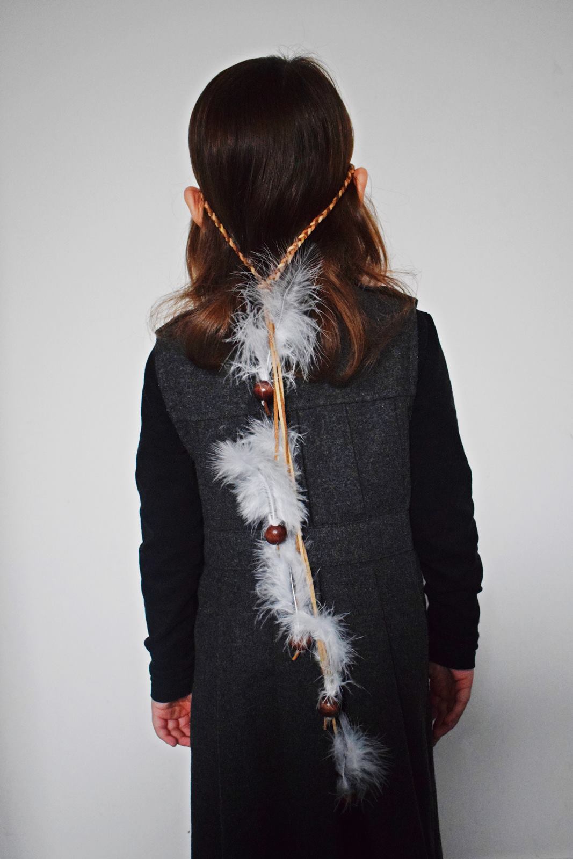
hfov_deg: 40.0
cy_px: 430
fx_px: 788
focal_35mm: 33
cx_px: 286
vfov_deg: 57.2
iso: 3600
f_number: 3.8
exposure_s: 1/60
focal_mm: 22
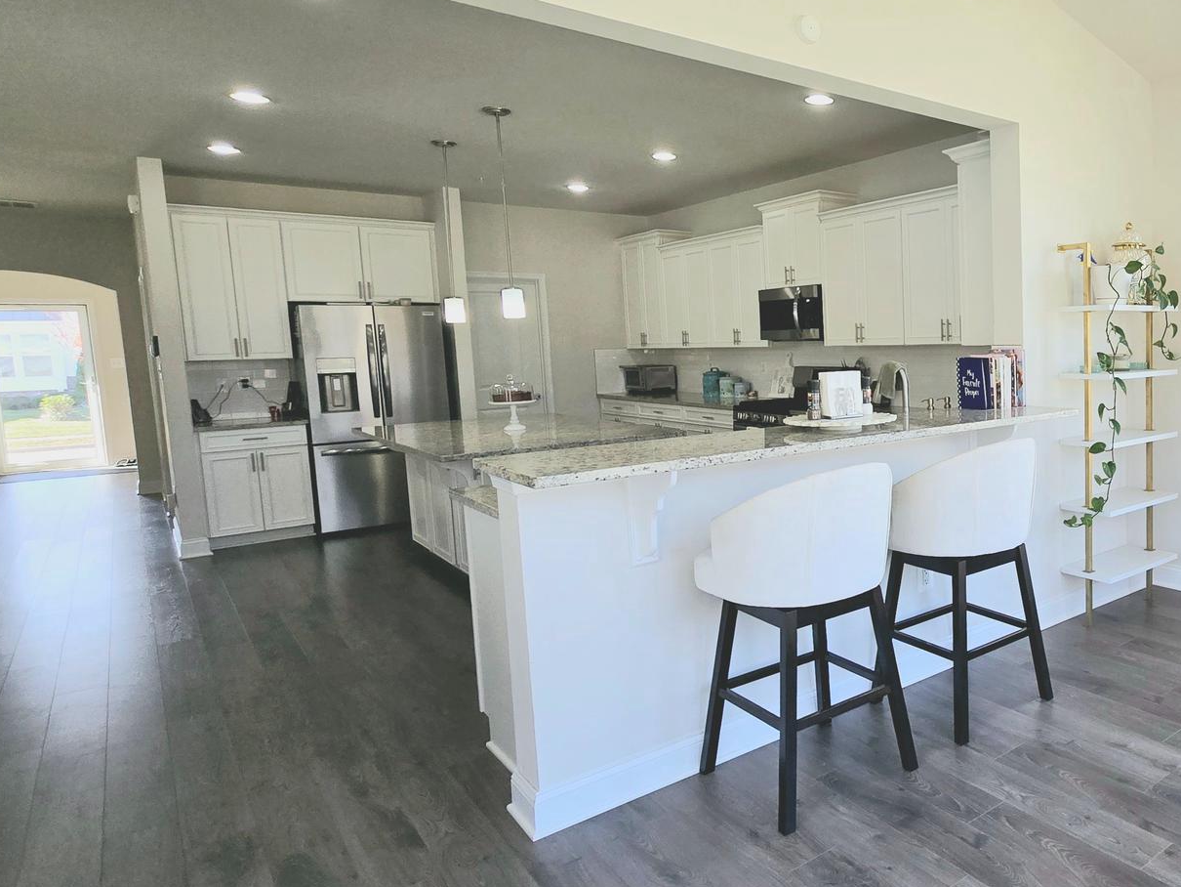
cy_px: 422
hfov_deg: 68.5
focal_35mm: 22
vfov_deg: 61.1
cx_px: 957
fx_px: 751
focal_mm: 2.2
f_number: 2.2
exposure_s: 1/147
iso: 50
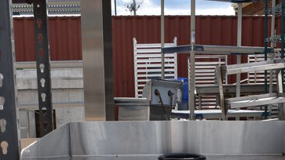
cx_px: 163
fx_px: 597
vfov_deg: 13.9
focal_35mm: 79
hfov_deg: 26.8
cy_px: 267
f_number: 8
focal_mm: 20
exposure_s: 1/250
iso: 100
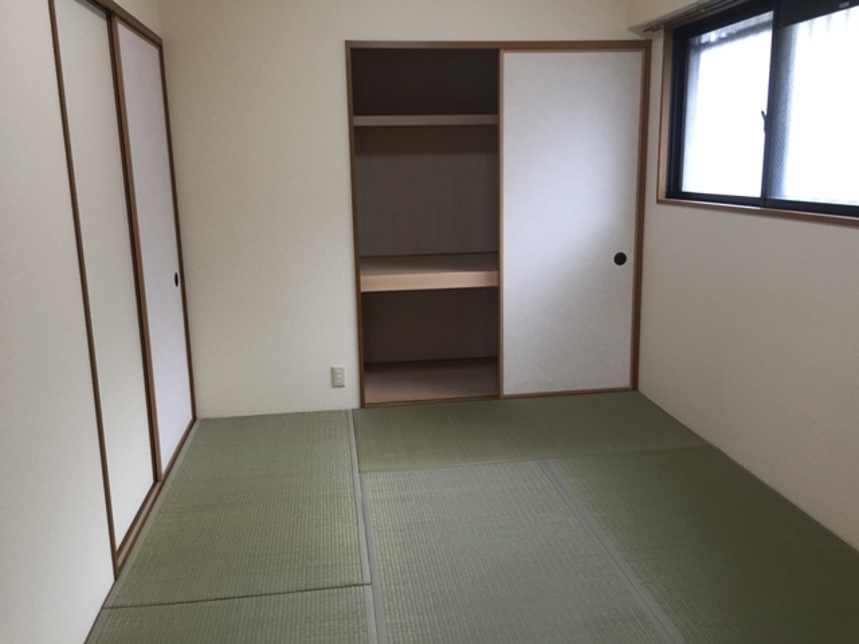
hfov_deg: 61.7
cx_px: 430
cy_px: 322
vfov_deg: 48.2
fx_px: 720
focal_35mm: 29
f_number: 2.2
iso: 40
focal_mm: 4.15
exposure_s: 1/30
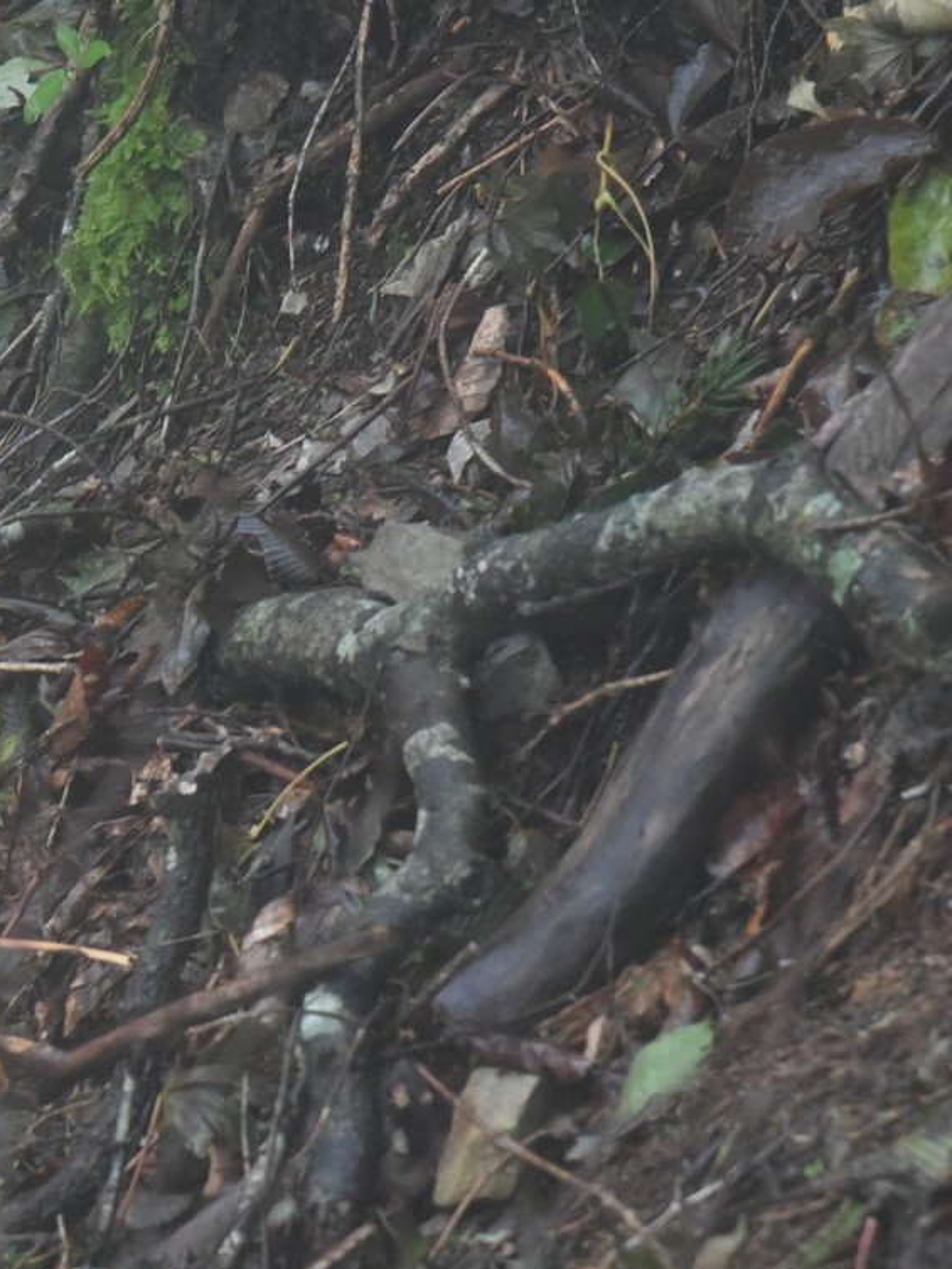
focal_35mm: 294
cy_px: 593
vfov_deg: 6.7
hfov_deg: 5.0
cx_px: -342
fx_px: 10778
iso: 4000
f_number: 8
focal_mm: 120
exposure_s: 1/60
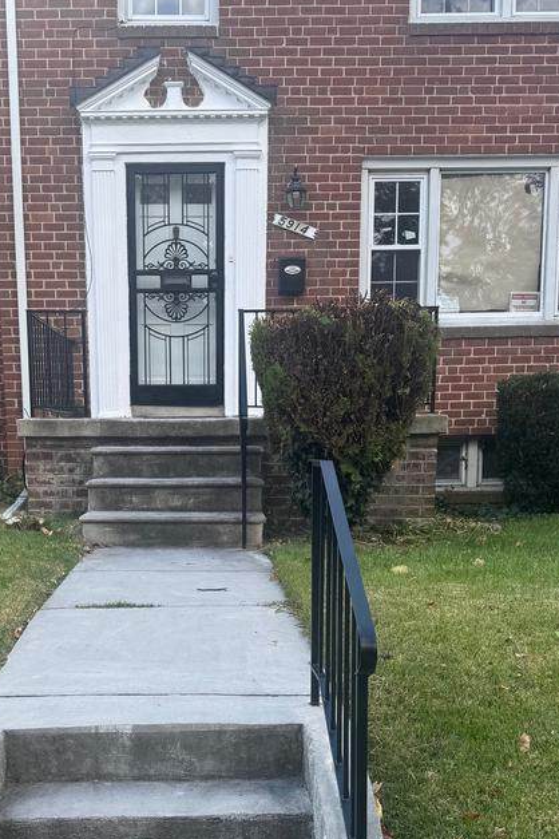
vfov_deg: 44.3
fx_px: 1001
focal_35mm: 43
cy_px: 605
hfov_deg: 31.0
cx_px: 199
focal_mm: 6.76
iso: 80
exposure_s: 1/782
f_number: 1.78
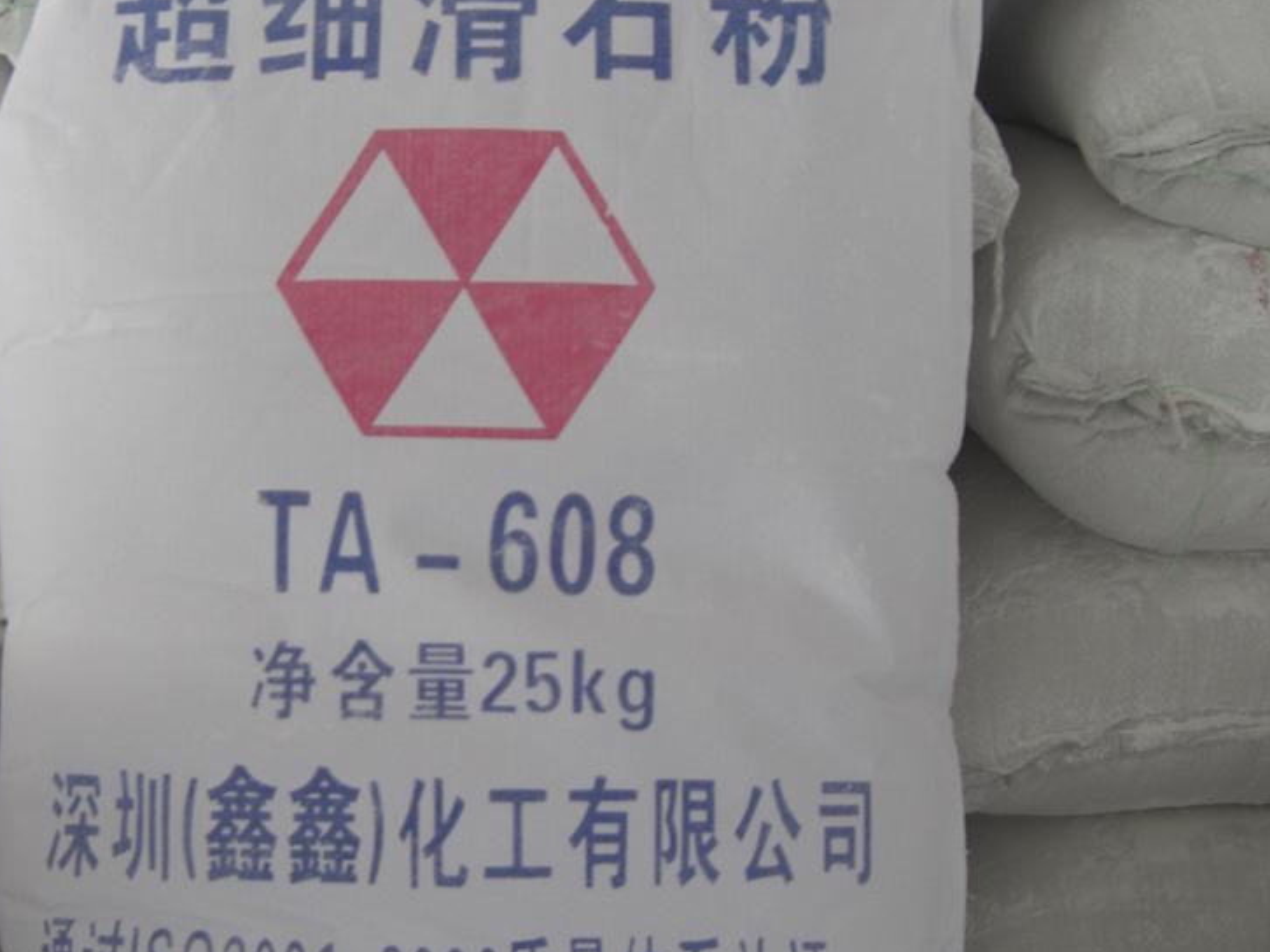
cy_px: 553
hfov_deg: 28.8
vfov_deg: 21.9
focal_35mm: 67
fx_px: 2457
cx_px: 434
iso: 100
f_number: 2.8
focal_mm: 7.9
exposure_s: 1/80
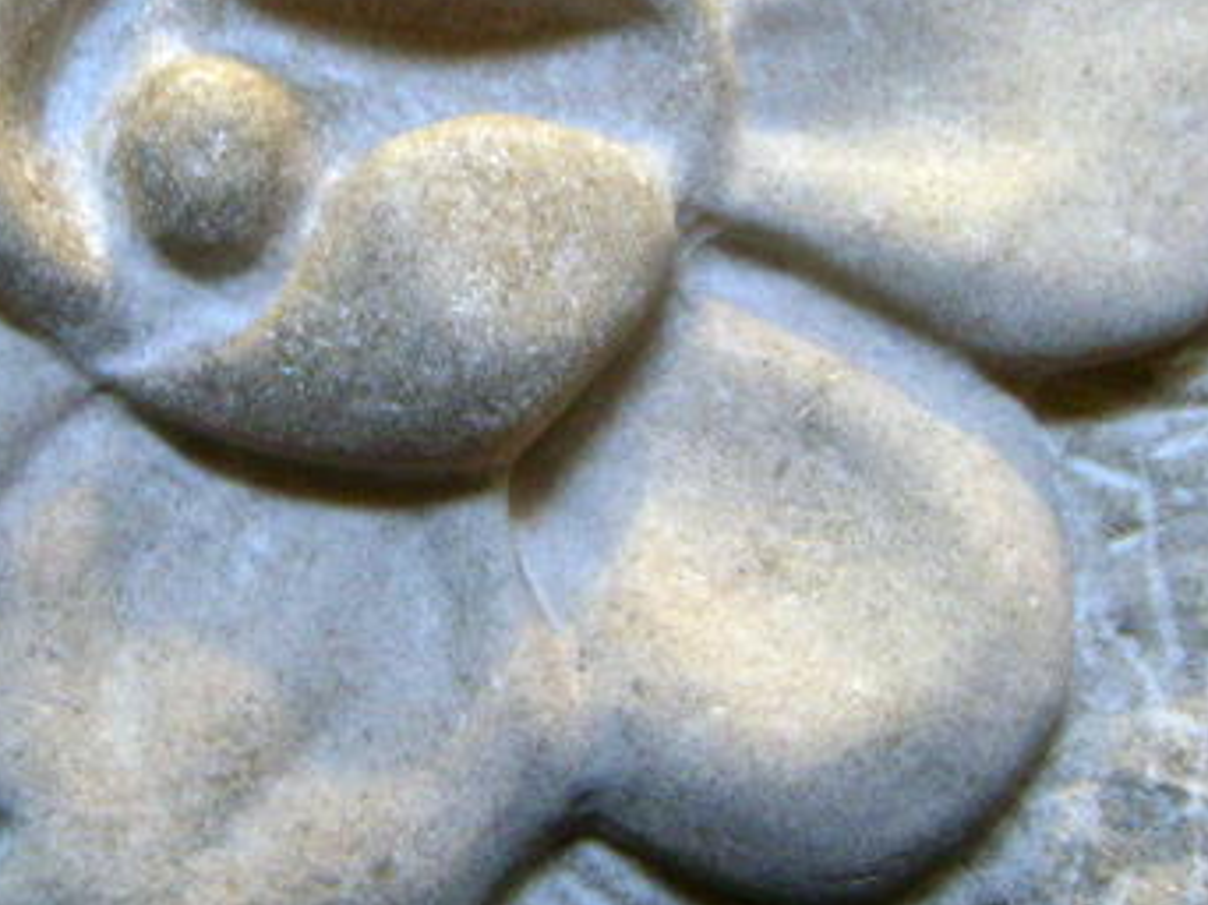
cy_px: 361
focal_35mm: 89
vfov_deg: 16.6
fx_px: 3104
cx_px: 396
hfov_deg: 21.9
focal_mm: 6.4
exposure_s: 1/11.9
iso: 100
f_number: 3.5
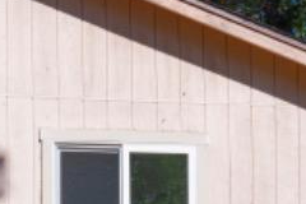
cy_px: 233
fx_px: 1912
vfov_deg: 6.1
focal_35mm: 225
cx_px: -38
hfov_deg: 9.1
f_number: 8
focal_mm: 36
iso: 100
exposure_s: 1/320
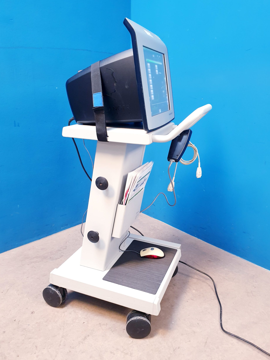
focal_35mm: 27
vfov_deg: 65.3
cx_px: 134
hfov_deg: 51.4
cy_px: 179
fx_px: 281
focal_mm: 4.3
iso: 320
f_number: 2.4
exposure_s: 1/33
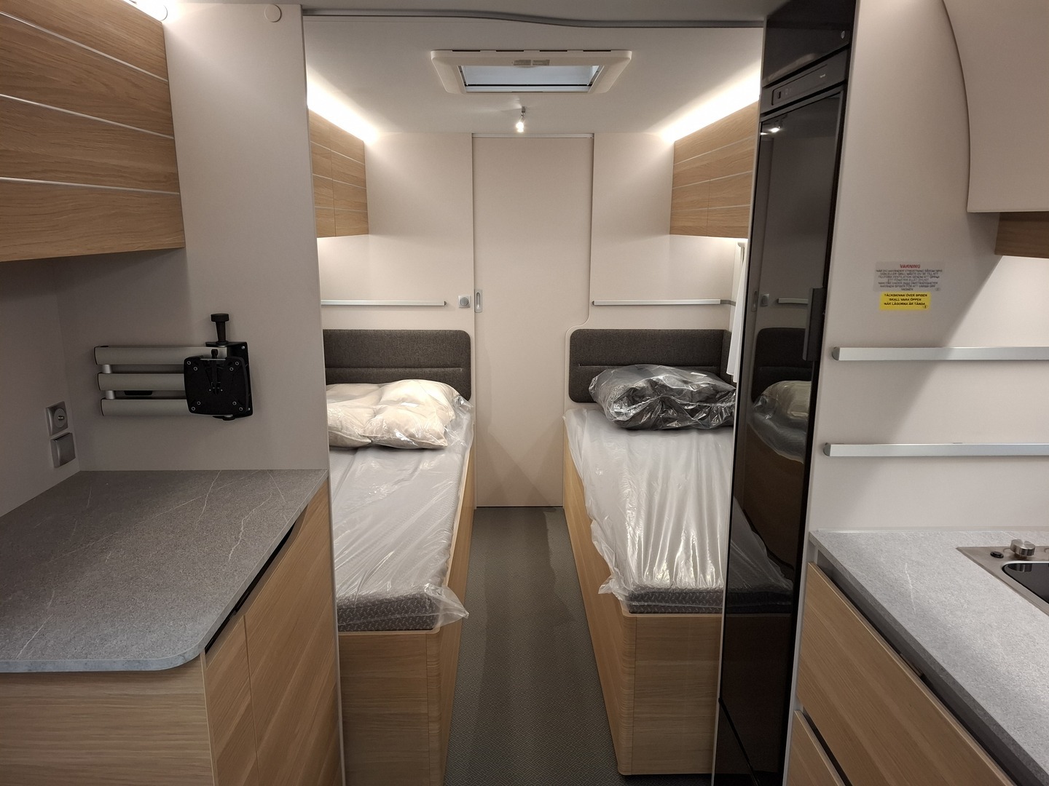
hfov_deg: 73.9
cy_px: 393
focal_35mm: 23
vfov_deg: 58.9
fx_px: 697
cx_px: 524
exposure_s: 1/40
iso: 250
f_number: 1.8
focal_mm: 5.54
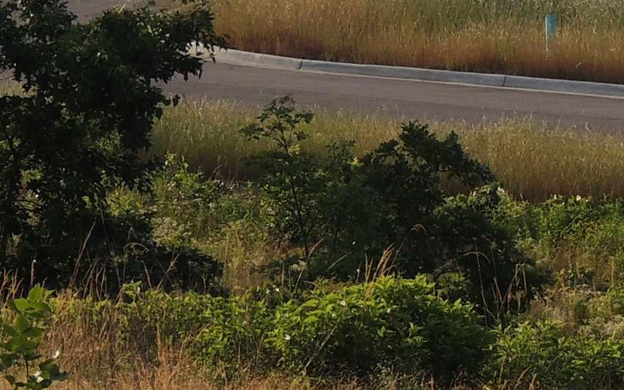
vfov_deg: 2.0
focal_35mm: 649
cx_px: 553
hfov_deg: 3.2
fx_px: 11037
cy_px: -11
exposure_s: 1/640
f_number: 4.6
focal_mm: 33
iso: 100
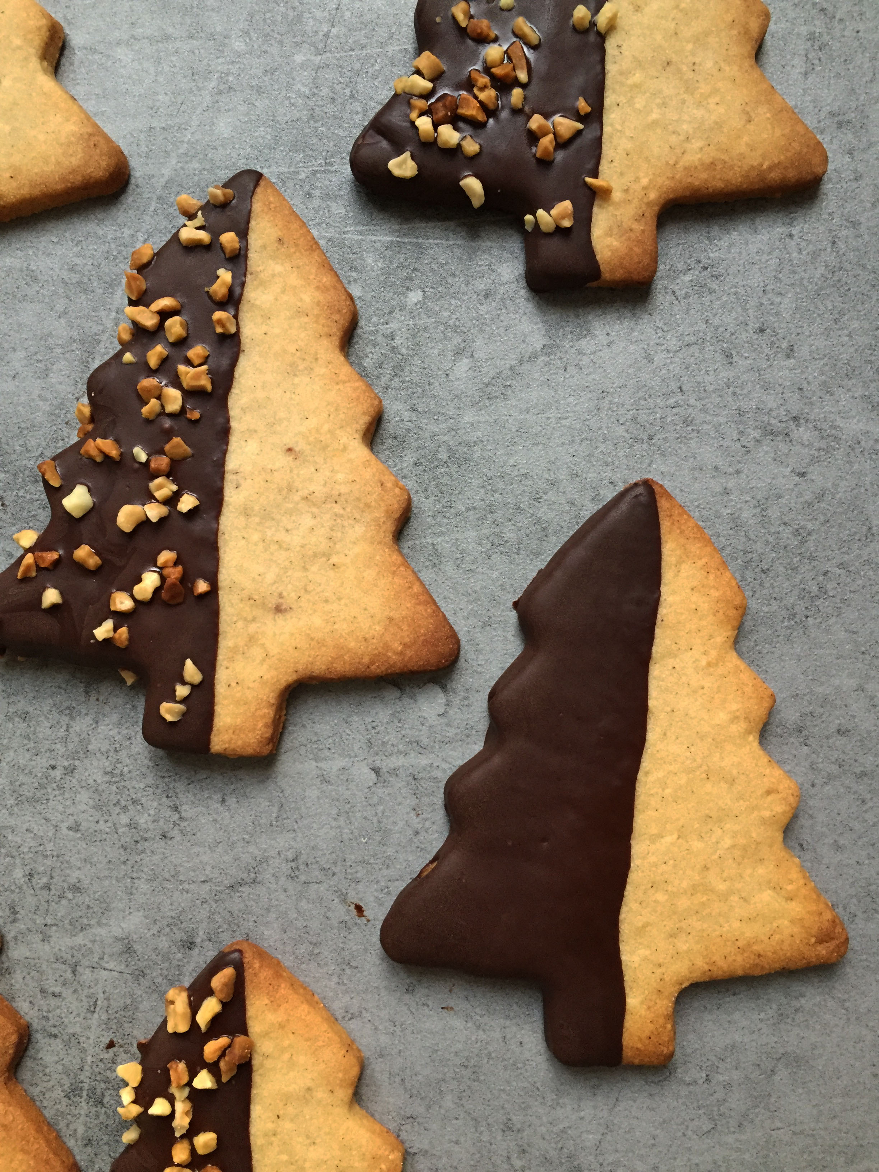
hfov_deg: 48.2
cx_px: 440
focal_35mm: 29
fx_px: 982
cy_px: 586
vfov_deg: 61.7
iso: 250
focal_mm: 4.15
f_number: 2.2
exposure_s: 1/33
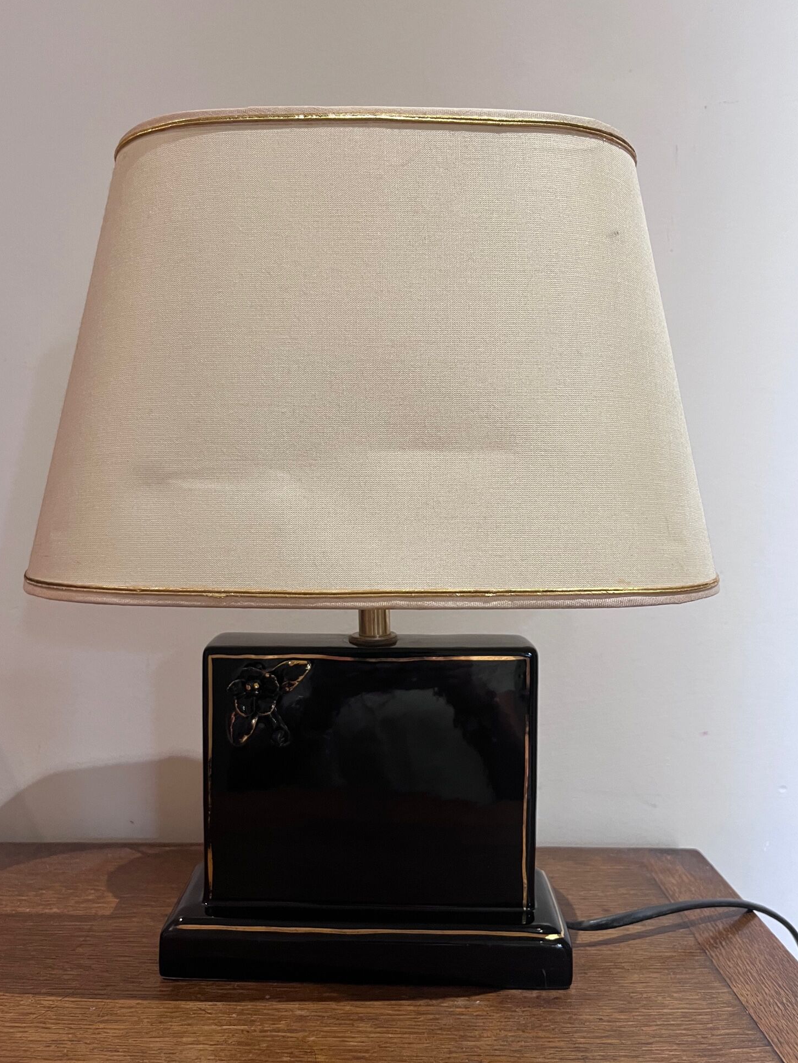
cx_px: 394
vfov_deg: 65.3
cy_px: 529
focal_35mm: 27
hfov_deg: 51.4
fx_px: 830
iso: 250
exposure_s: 1/60
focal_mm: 5.1
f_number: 1.6
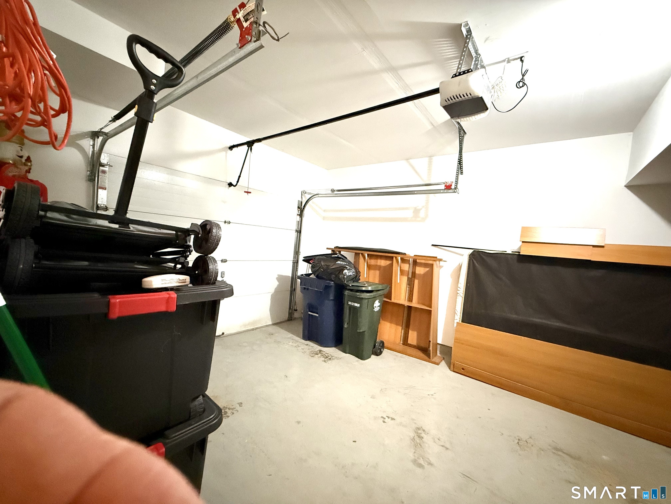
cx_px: 336
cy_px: 252
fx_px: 271
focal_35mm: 14
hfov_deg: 102.1
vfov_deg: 85.7
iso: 1250
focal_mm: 2.22
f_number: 2.2
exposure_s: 1/40
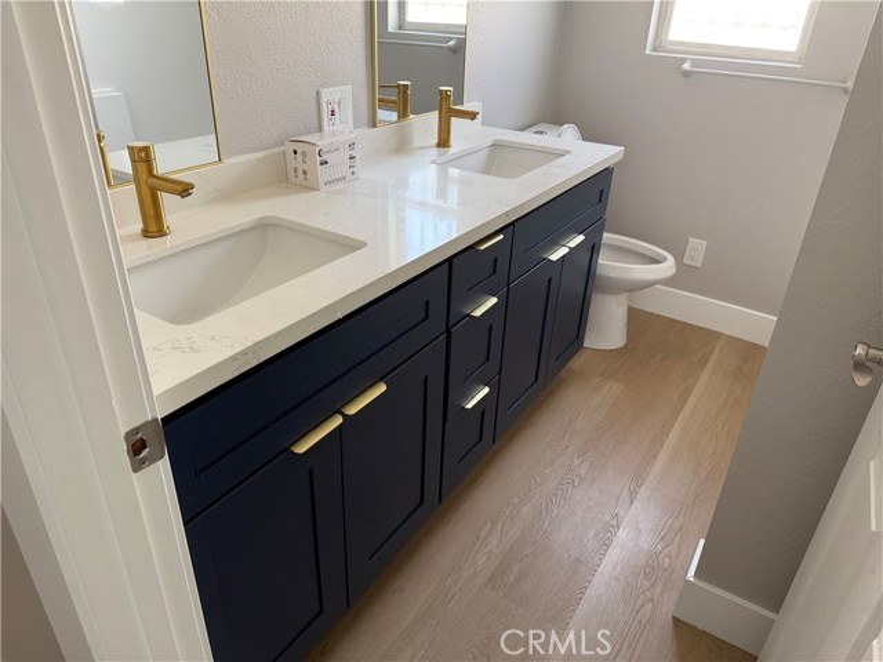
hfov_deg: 71.6
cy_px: 331
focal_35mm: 24
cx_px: 442
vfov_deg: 56.8
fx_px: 612
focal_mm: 6.76
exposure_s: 1/87
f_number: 1.78
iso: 200
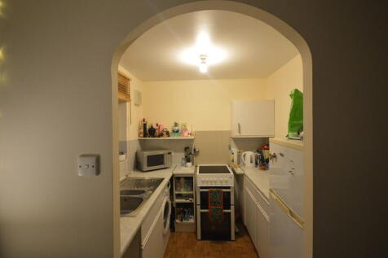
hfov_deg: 100.4
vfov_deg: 77.3
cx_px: 194
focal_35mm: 15
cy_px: 129
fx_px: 162
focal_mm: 10
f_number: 4
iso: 1000
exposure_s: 1/60
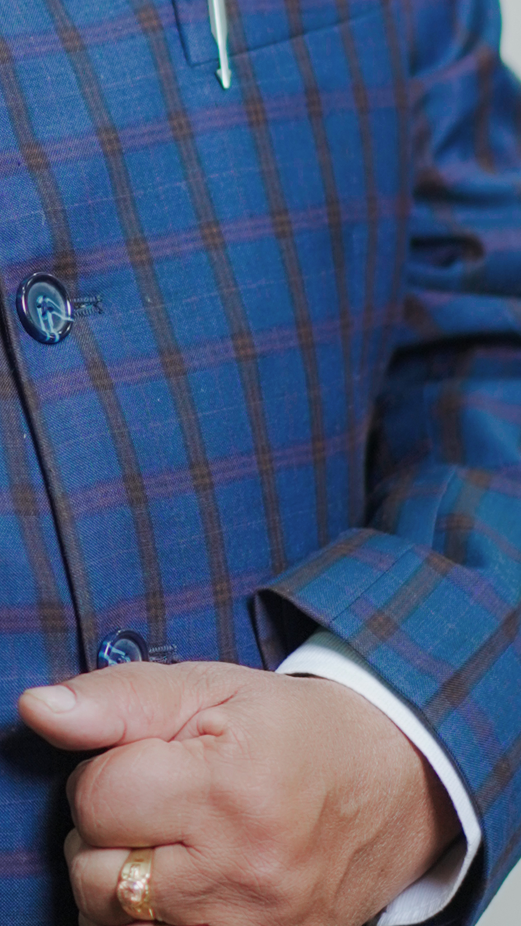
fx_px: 5330
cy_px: 12
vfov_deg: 9.9
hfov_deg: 5.6
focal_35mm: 217
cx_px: -197
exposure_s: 1/250
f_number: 1.8
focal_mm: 55
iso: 500
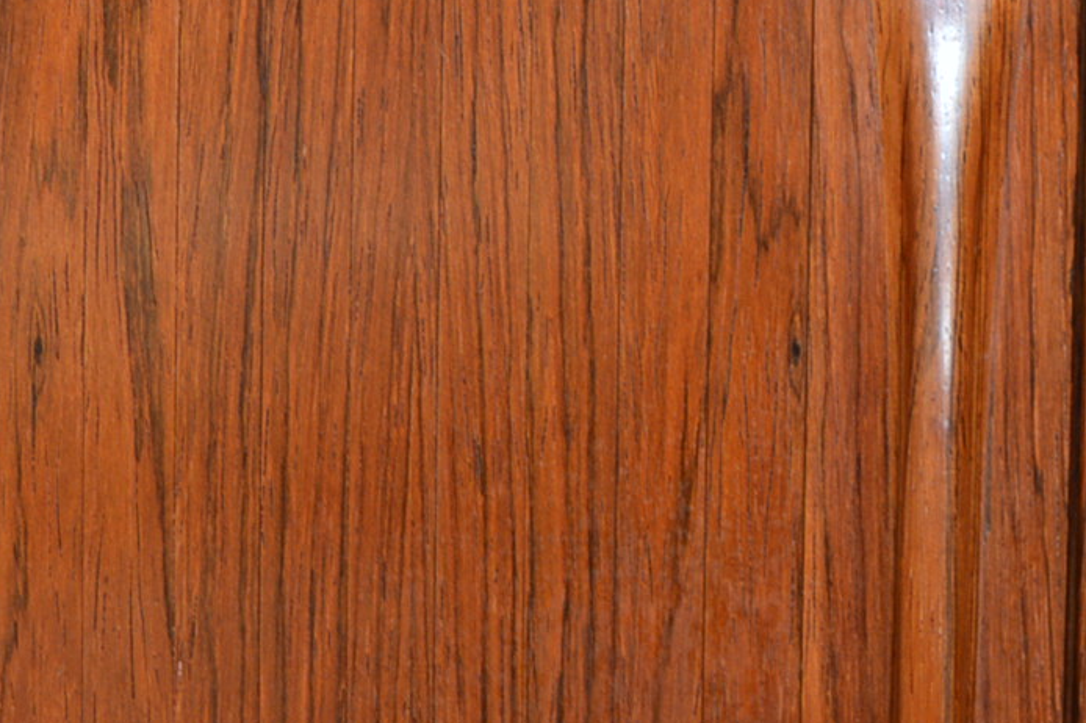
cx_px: 1139
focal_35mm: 117
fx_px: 3528
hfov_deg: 17.0
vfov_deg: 11.6
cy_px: -31
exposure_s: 1/200
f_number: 3.5
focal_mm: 18
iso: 200
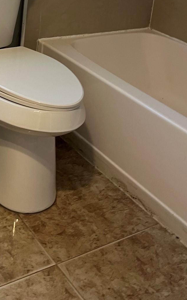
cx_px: -8
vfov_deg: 33.9
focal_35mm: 55
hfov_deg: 22.5
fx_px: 449
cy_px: 6
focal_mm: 5.1
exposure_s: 1/60
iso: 100
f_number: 1.6
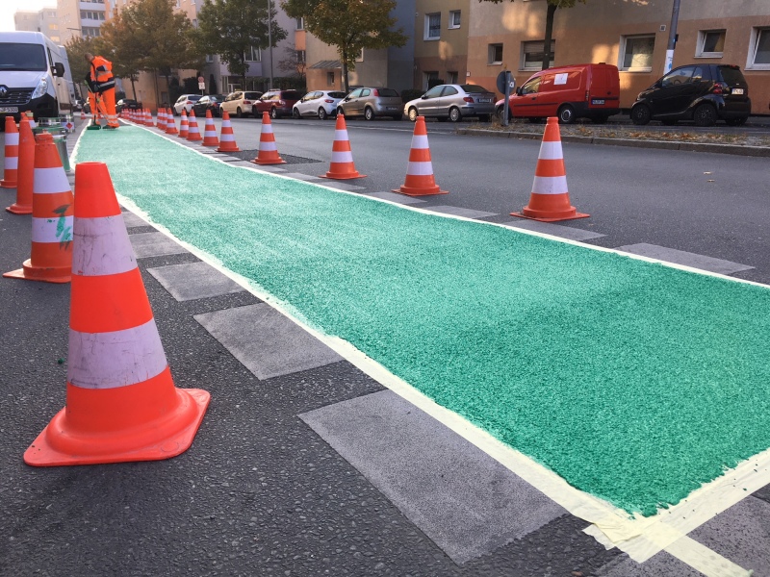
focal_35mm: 29
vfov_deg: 48.2
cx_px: 385
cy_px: 288
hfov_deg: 61.7
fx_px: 645
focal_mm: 4.15
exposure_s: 1/221
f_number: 2.2
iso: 25
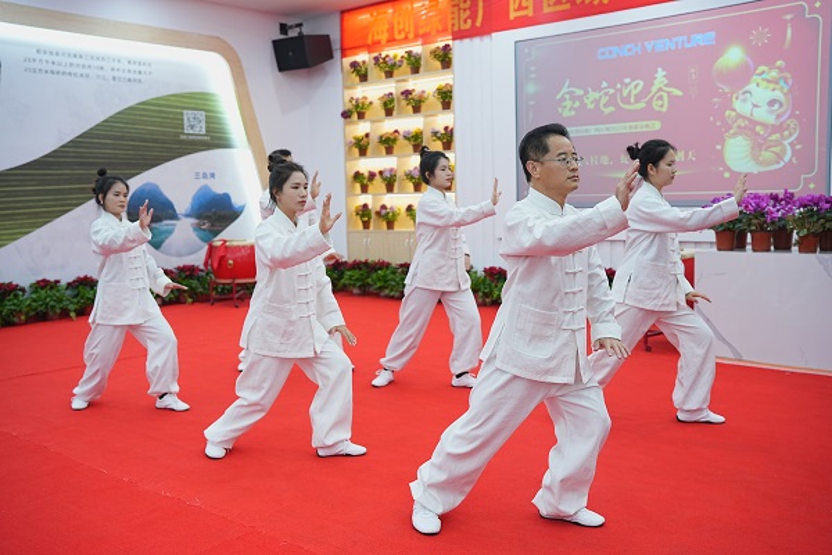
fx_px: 809
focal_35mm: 35
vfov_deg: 37.9
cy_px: 278
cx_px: 416
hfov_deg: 54.4
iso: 1600
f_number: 2.8
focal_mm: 35
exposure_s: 1/250
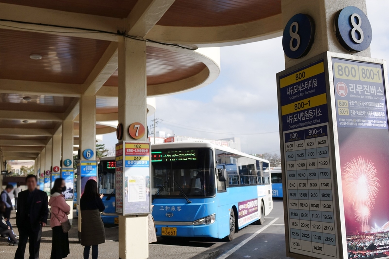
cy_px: 130
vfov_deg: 36.9
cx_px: 194
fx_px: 389
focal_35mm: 36
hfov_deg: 53.1
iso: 100
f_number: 4
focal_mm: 13.1
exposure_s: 1/800
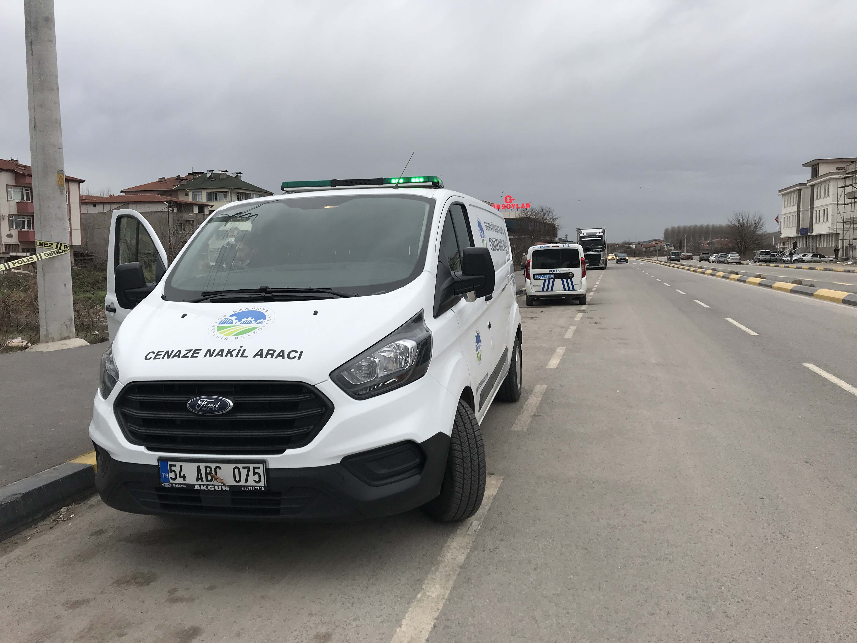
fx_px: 693
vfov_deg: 49.7
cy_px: 322
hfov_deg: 63.4
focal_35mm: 28
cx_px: 428
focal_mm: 3.99
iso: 20
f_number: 1.8
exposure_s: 1/591
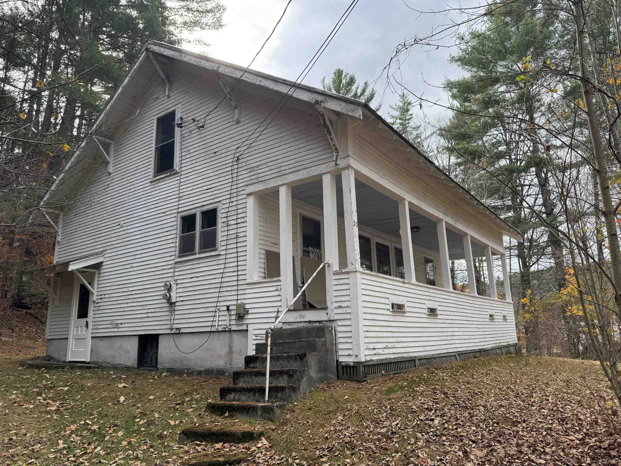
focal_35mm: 24
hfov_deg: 71.6
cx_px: 310
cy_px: 233
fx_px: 431
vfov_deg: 56.8
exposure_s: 1/700
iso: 80
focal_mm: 6.76
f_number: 1.78
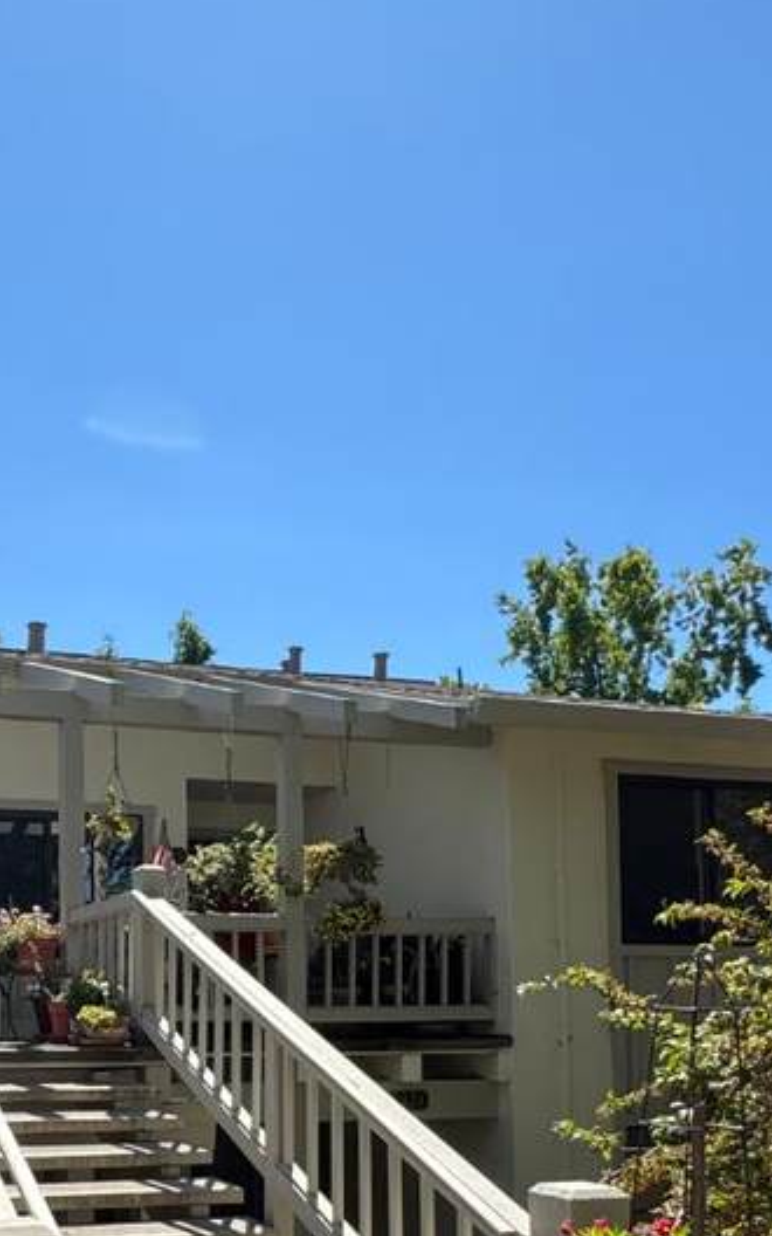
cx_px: 30
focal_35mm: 36
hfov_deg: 32.9
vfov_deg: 50.6
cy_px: 995
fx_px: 1212
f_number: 2.2
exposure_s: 1/831
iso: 50
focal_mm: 2.22
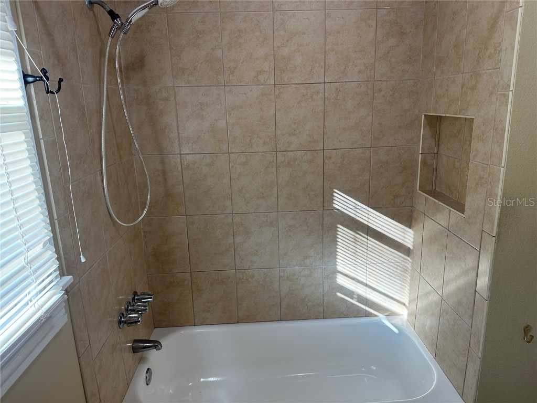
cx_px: 268
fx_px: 372
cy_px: 202
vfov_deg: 56.8
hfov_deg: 71.6
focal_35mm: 24
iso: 100
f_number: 1.78
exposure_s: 1/160
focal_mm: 6.86
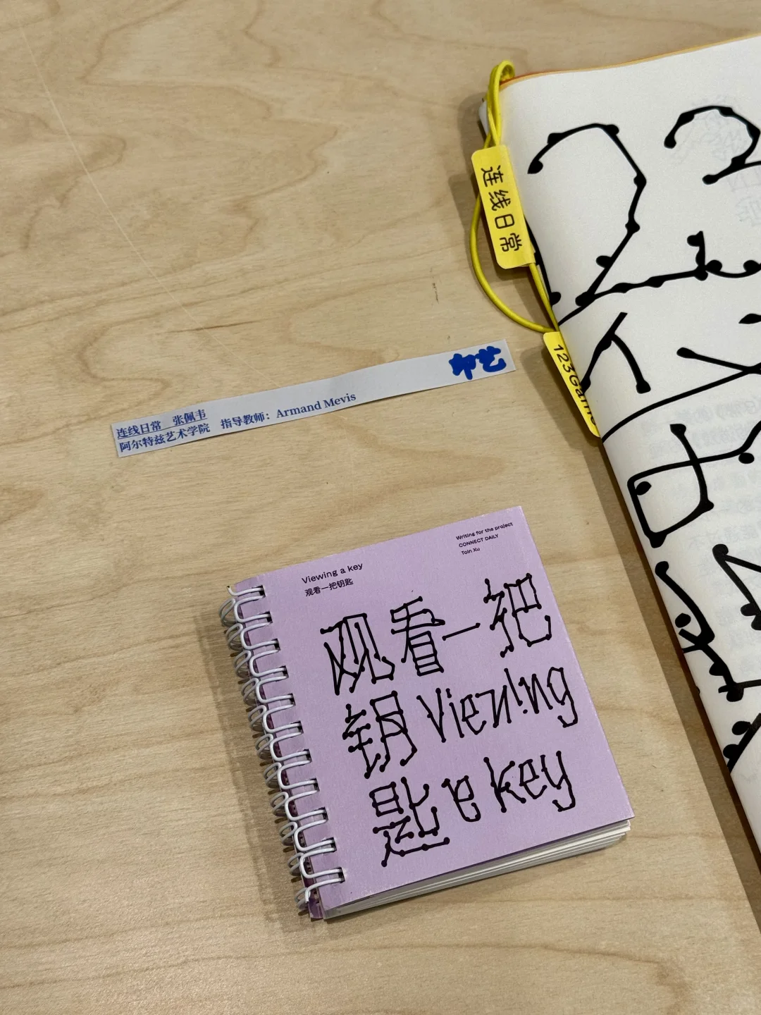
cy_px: 508
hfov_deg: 30.3
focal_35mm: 48
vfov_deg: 39.7
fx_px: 1407
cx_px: 380
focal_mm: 6.76
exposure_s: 1/147
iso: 50
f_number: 1.78
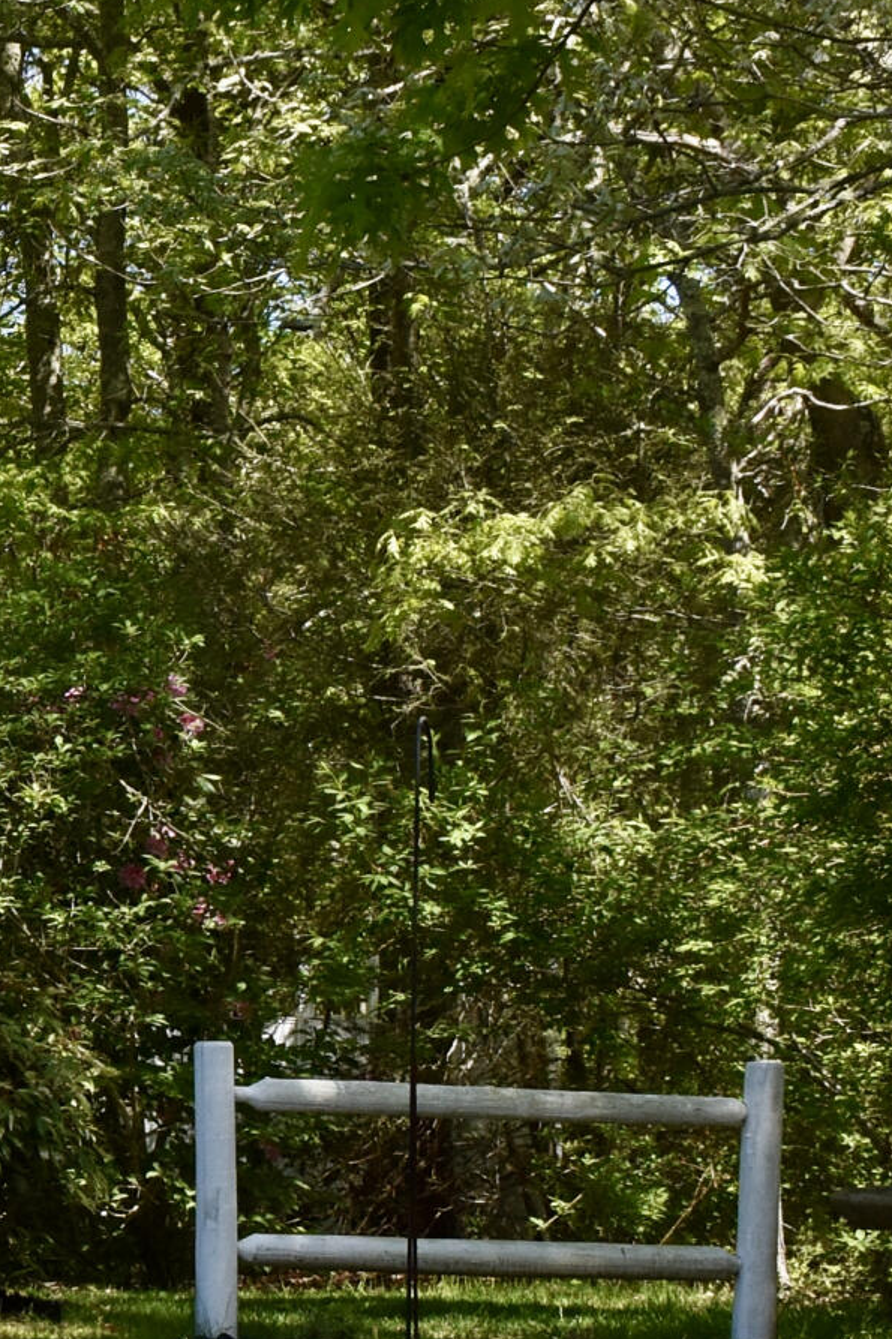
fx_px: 4499
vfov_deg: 16.9
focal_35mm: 121
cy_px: 723
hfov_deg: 10.6
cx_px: -729
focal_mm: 24
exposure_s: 1/500
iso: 360
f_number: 8
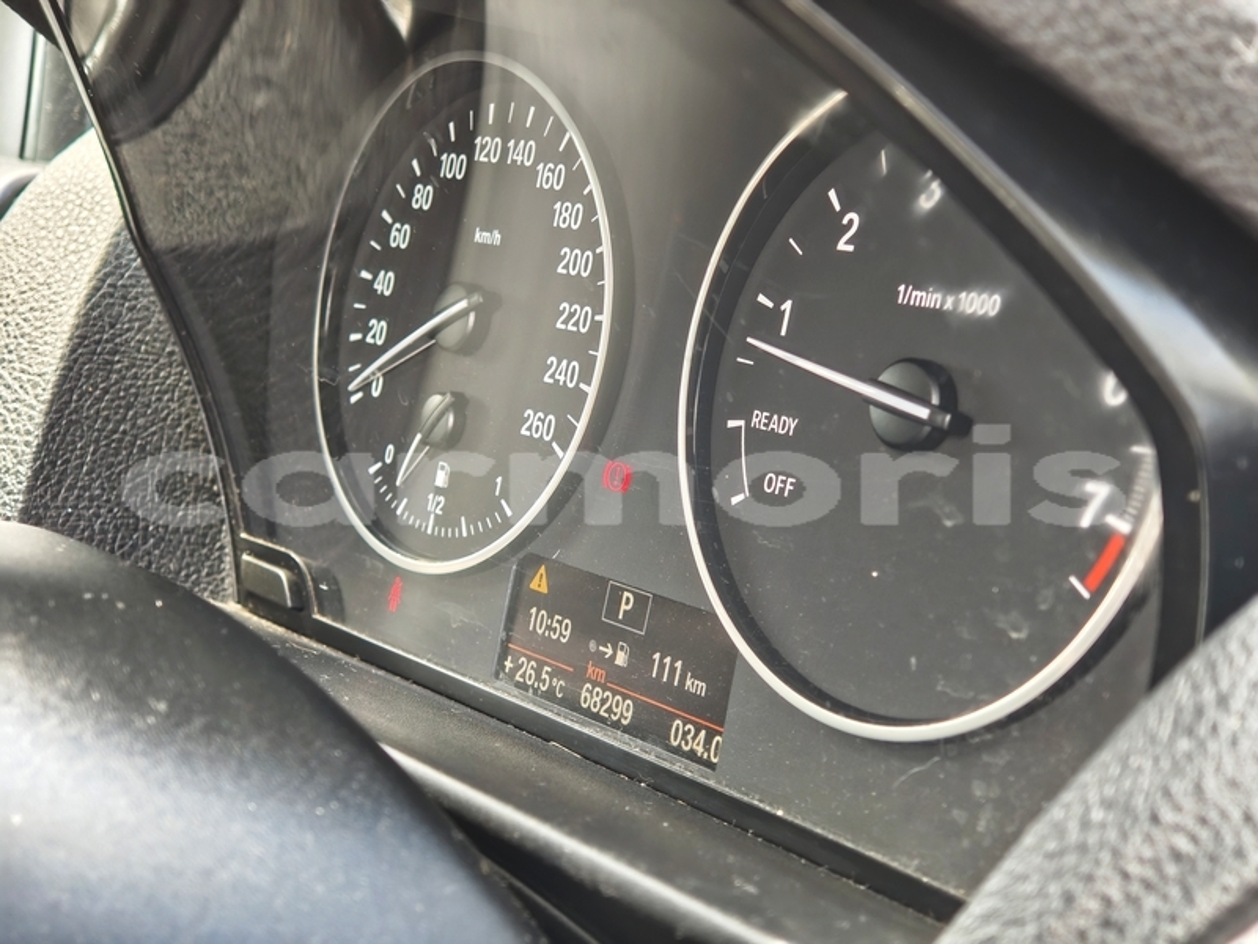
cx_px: 629
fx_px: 2180
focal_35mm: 60
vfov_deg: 24.4
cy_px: 472
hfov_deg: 32.2
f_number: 2
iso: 400
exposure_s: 1/100
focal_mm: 9
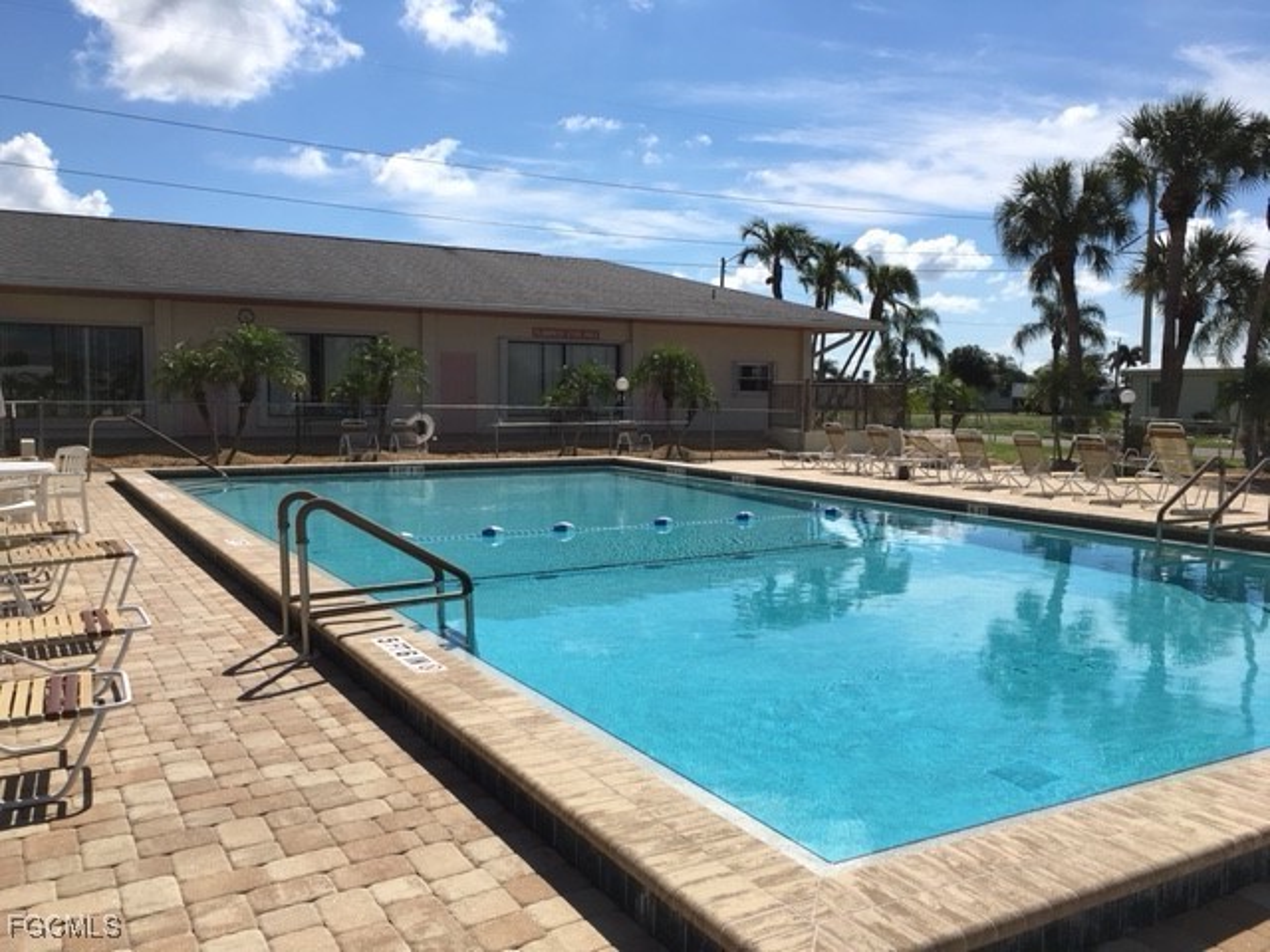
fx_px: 1064
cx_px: 635
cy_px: 476
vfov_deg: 48.2
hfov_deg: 61.7
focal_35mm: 29
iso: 25
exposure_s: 1/3344
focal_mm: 4.15
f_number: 2.2
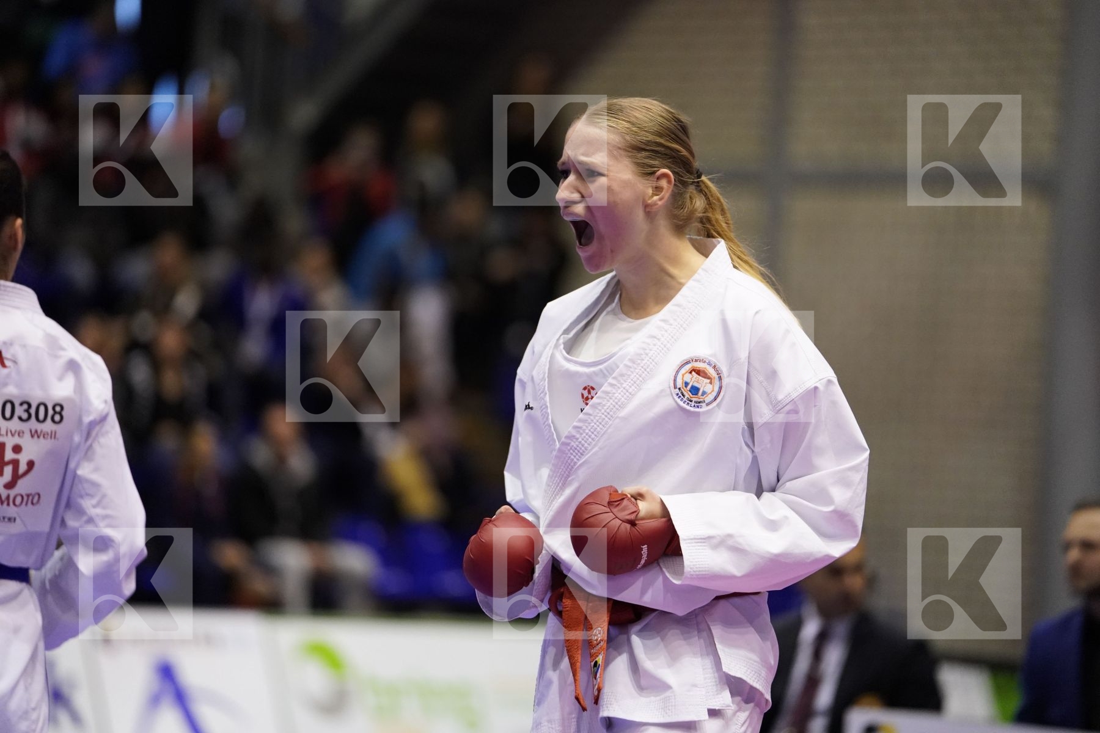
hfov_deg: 10.3
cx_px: 550
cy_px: 366
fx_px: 6111
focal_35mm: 200
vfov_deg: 6.9
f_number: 2.8
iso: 4000
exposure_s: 1/1000
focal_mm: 200
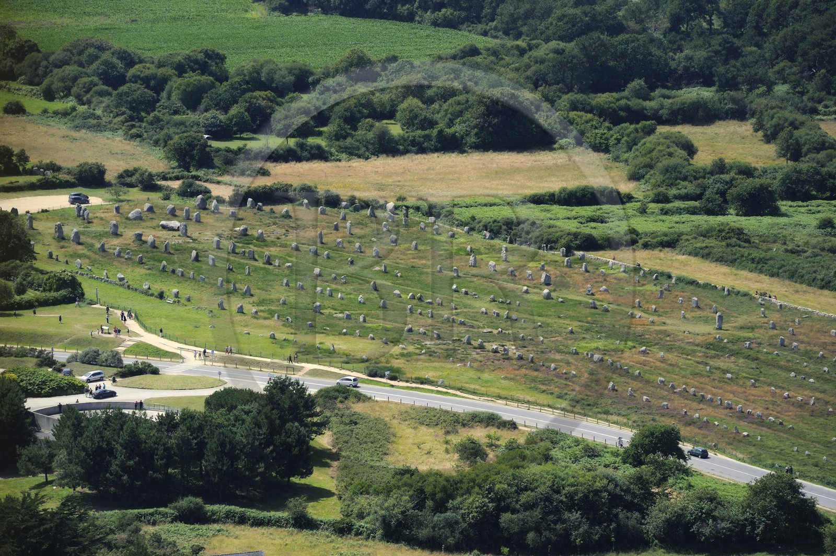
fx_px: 4641
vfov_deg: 6.9
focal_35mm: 200
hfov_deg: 10.3
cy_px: 278
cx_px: 418
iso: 400
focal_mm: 200
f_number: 7.1
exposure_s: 1/1000
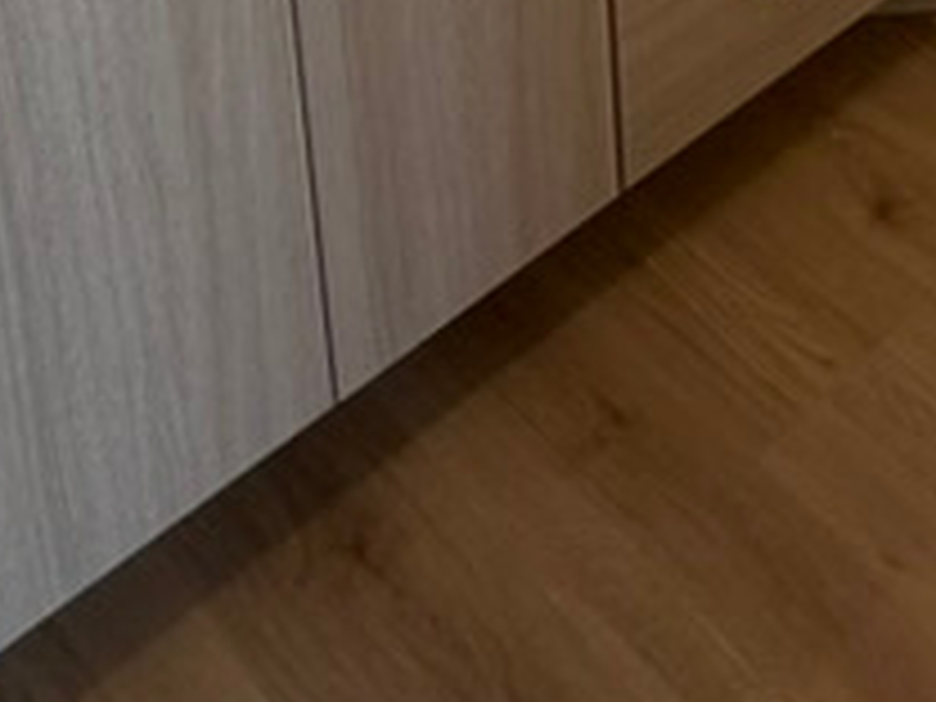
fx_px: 1866
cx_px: 1156
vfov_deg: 14.9
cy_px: -896
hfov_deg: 25.1
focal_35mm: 69
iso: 64
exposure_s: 1/120
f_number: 2.2
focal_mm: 2.22
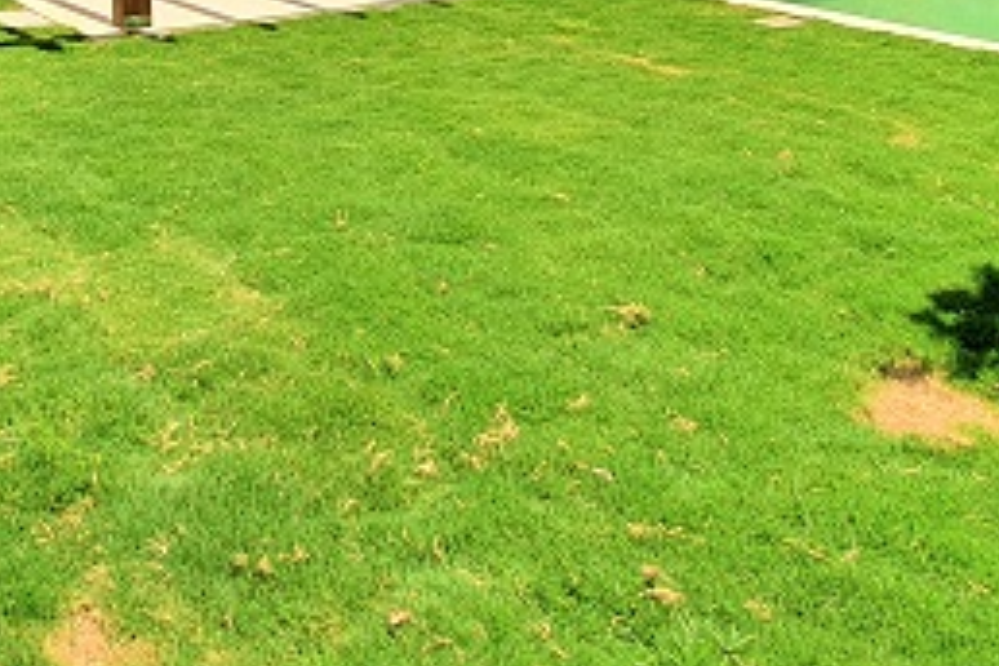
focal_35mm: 42
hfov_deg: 45.9
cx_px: 356
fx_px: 1165
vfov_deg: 27.9
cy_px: -136
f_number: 2.2
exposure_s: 1/792
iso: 50
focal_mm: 1.8
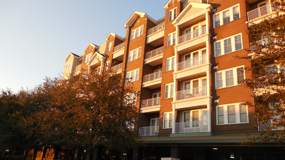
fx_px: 212
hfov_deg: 67.9
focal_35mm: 28
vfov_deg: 41.4
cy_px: 89
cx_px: 146
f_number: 3.3
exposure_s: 1/200
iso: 125
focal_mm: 4.5
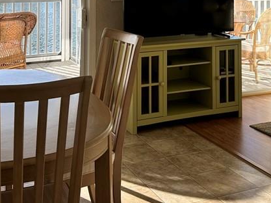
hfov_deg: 32.7
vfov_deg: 23.1
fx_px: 461
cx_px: 141
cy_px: -29
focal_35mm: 59
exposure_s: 1/386
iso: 80
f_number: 1.78
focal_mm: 6.86
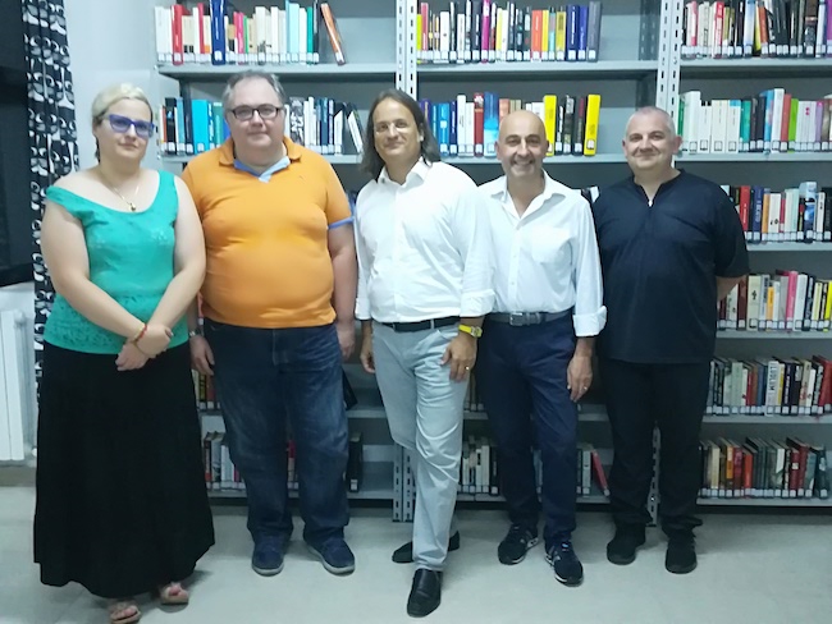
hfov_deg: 53.9
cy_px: 312
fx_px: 817
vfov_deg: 41.8
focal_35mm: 34
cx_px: 416
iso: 500
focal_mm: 3.83
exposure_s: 1/14.3
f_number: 2.2
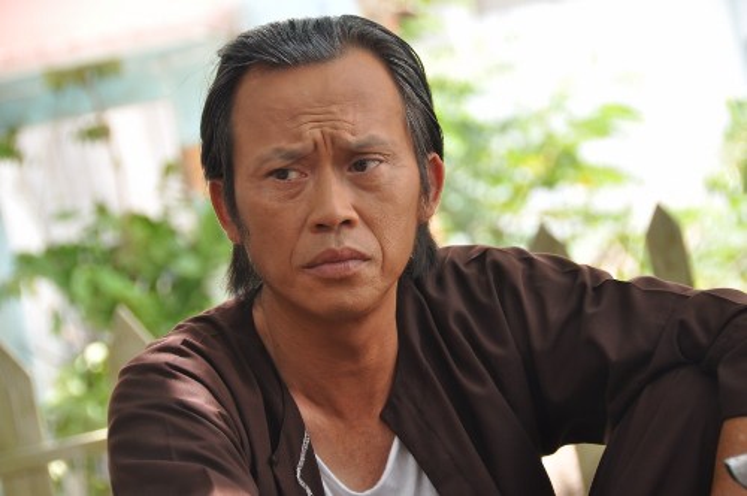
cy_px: 248
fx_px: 2953
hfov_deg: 14.4
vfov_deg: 9.6
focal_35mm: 142
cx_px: 374
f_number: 5.6
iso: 200
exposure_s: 1/80
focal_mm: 95
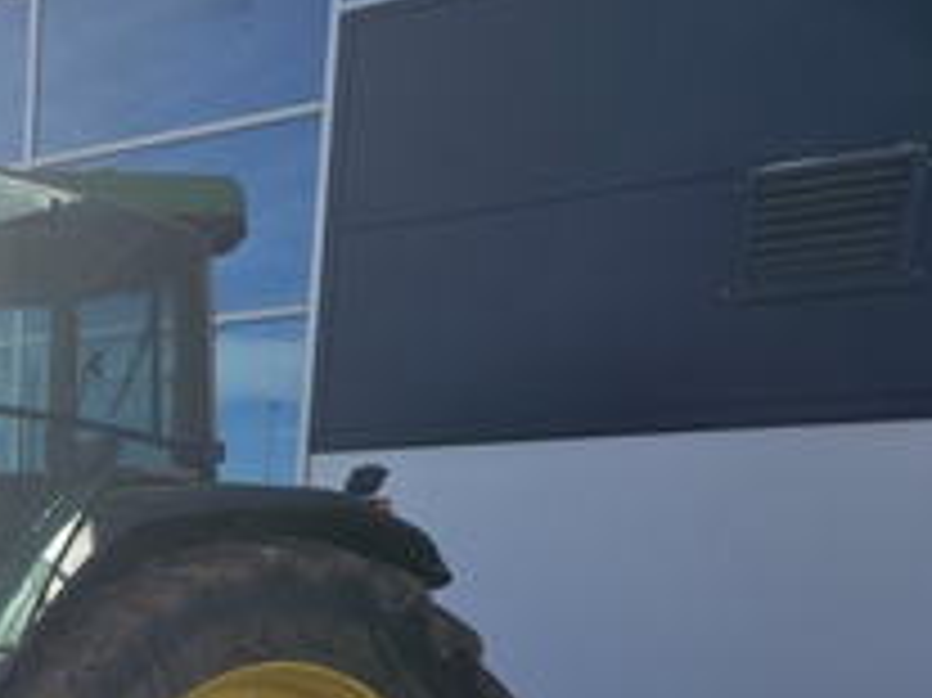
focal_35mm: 61
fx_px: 1641
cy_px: 878
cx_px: -232
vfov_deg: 21.9
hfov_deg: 27.3
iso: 50
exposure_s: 1/3587
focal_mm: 6.3
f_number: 1.7
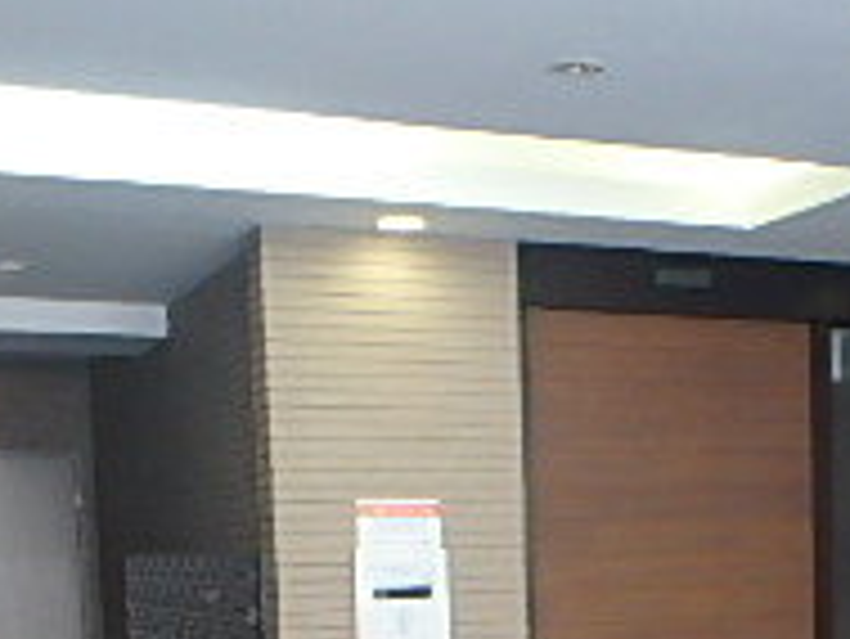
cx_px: 769
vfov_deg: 19.4
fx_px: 1745
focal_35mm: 71
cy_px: 783
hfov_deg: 26.4
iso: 400
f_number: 3.5
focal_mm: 3.7
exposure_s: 1/30
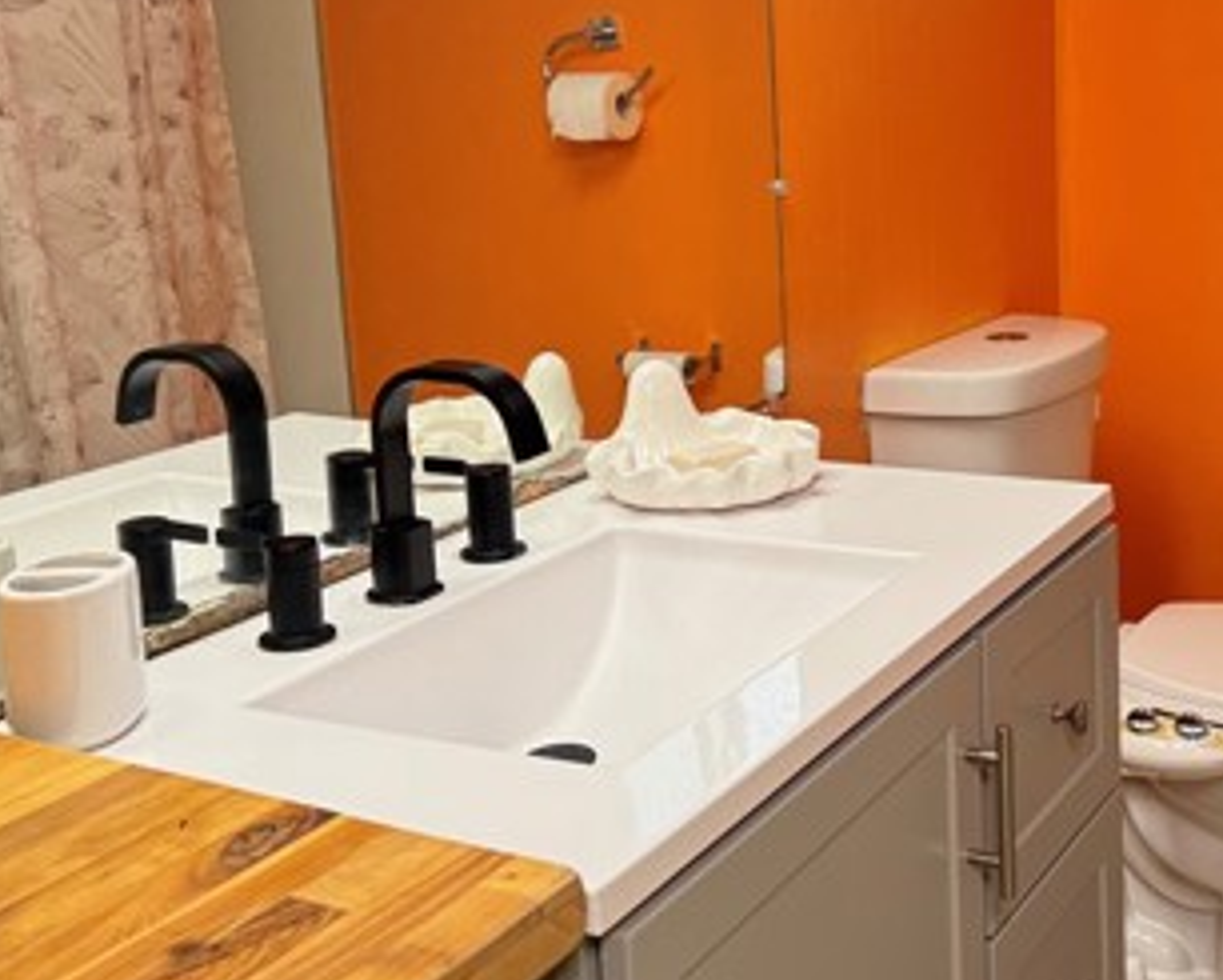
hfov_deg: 37.0
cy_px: 276
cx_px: 935
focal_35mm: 49
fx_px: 1774
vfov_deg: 30.5
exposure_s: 1/60
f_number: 1.78
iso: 250
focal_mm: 6.76
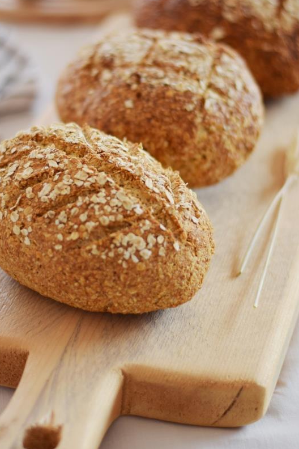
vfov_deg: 21.0
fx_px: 1208
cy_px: 201
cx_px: 113
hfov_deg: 14.1
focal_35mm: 97
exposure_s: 1/800
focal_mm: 50
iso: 160
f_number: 1.8
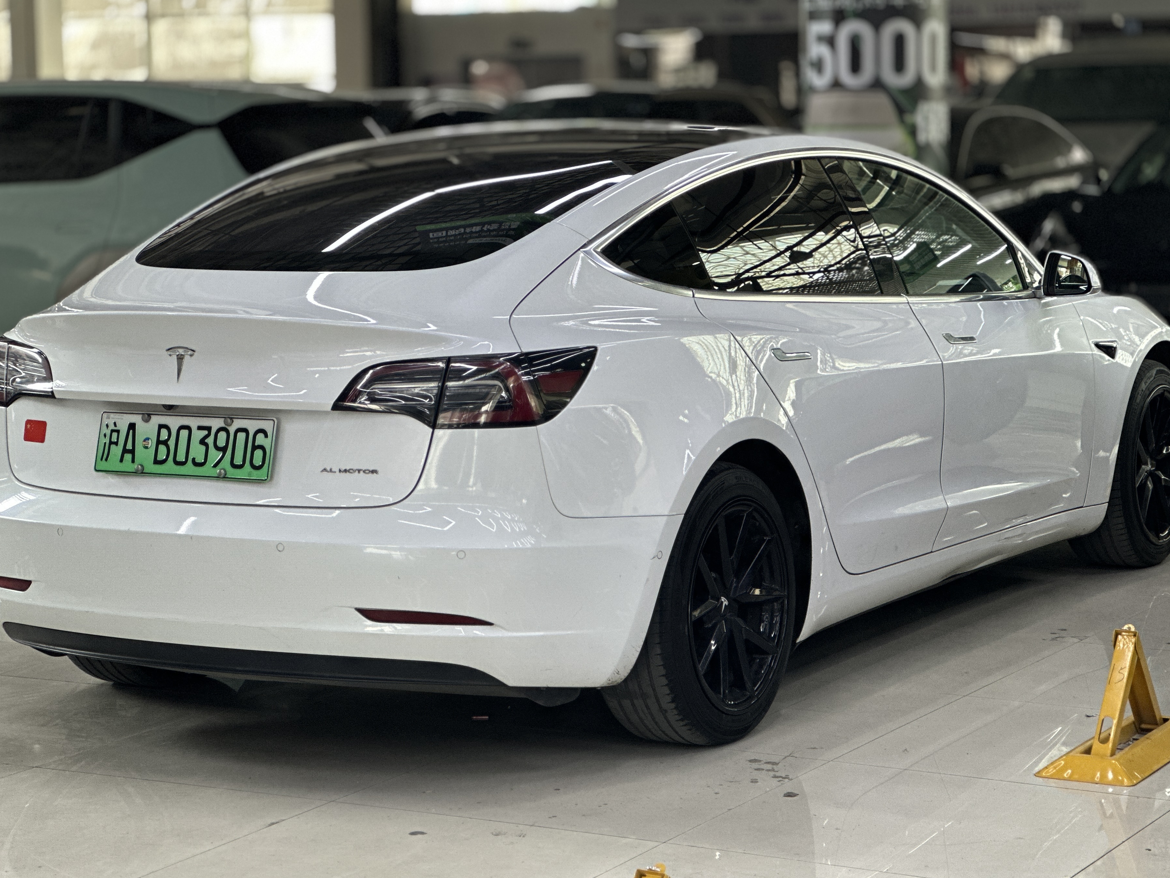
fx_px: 2907
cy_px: 391
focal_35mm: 86
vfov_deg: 17.2
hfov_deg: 22.8
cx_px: 577
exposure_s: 1/100
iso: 160
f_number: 2.8
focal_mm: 9
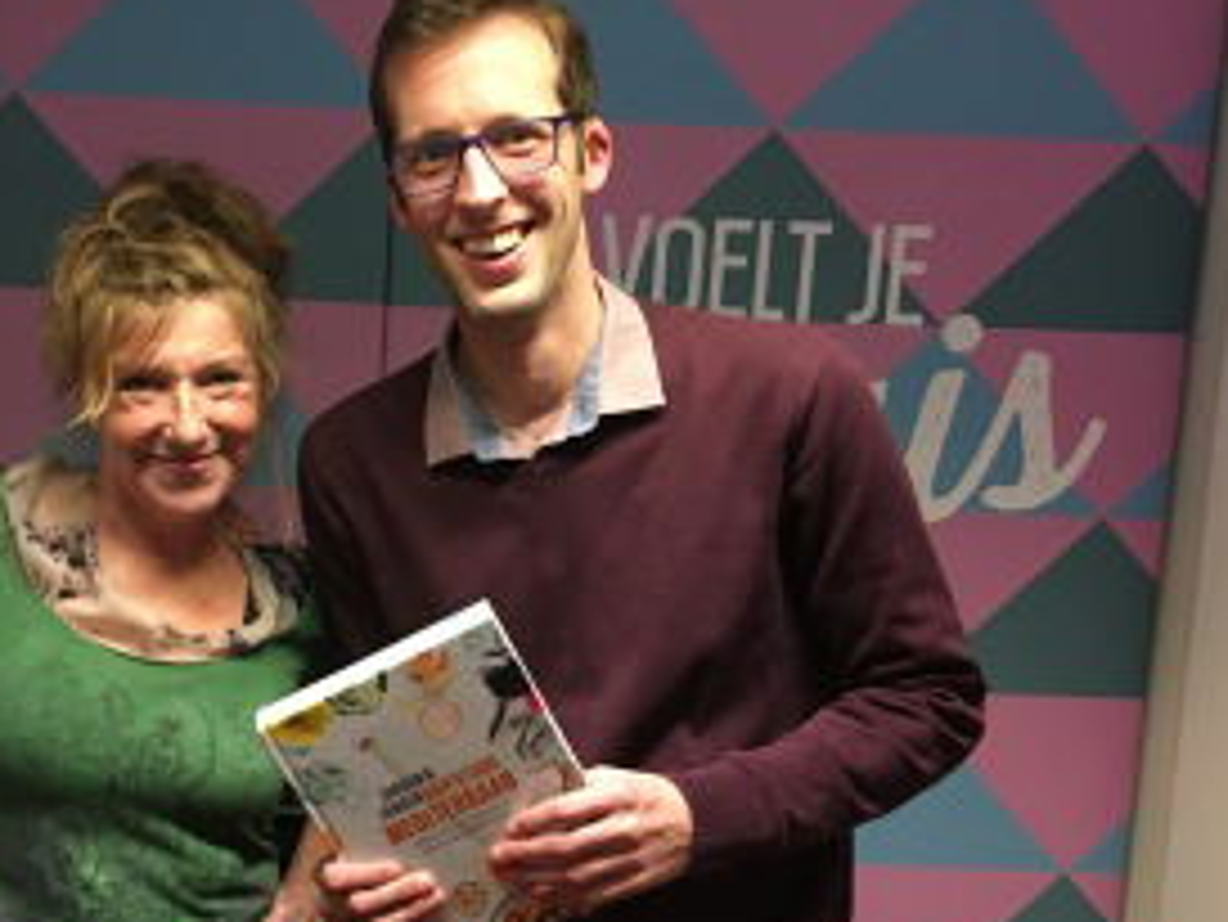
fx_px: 1881
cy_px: 537
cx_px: 283
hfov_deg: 35.2
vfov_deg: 27.5
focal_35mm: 53
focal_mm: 4.15
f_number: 2.2
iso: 200
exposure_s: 1/20
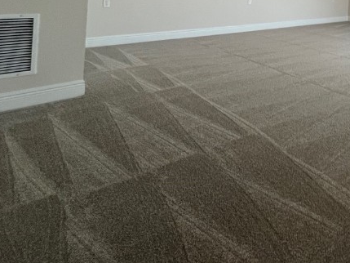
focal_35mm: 31
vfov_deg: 38.6
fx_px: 314
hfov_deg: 51.4
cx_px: 317
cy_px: -17
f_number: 1.8
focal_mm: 1.57
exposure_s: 1/120
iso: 200
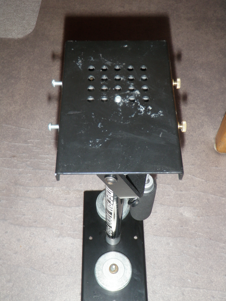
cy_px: 150
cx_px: 113
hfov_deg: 34.3
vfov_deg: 44.8
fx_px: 366
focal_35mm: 42
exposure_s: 1/40
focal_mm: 7.57
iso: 100
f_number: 4.3
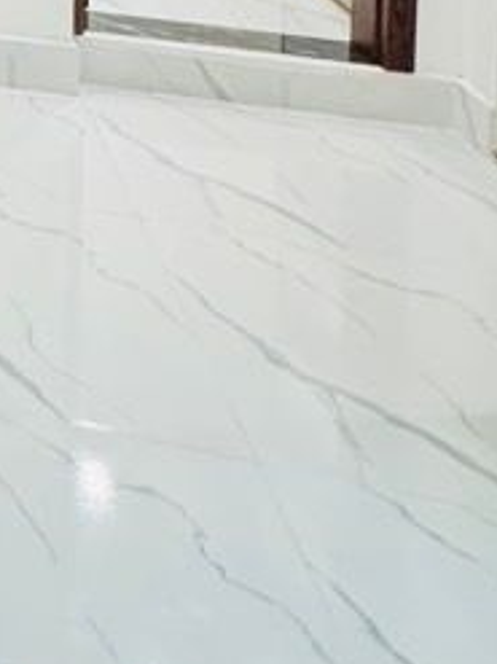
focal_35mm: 58
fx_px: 1111
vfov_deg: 23.6
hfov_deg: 17.9
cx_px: -484
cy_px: -419
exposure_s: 1/50
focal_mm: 2.22
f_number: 2.2
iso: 320
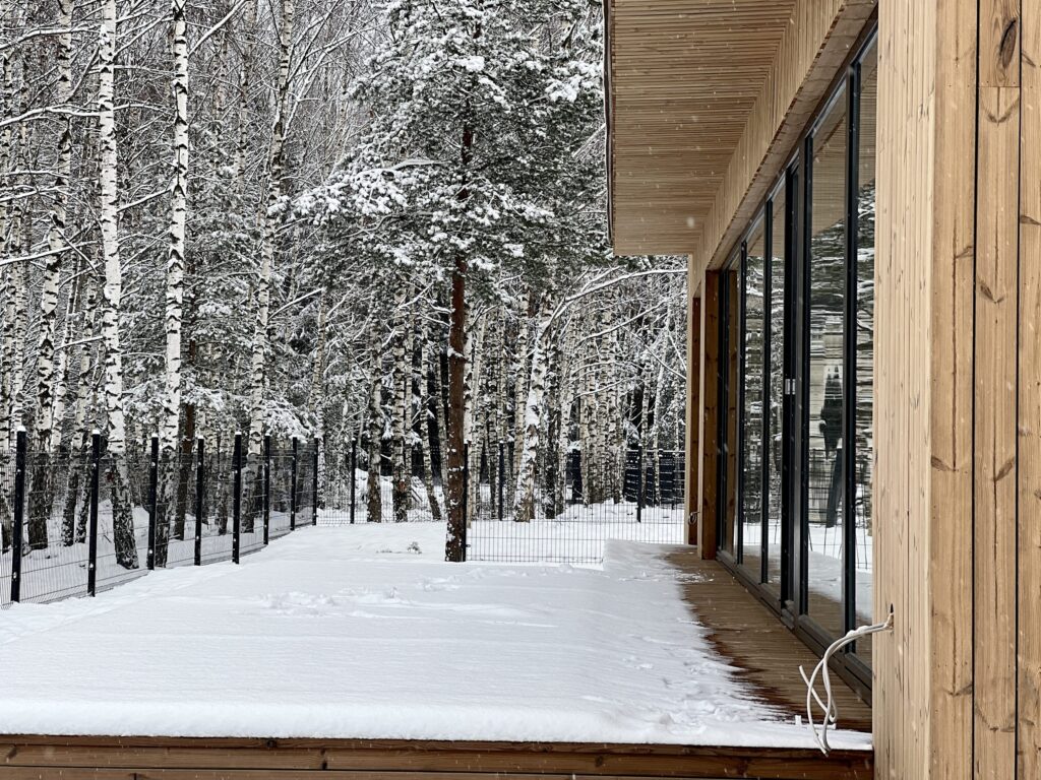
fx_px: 2316
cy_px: 390
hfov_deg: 25.3
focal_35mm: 77
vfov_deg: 19.1
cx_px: 520
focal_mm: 9
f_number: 2.8
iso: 25
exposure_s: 1/247
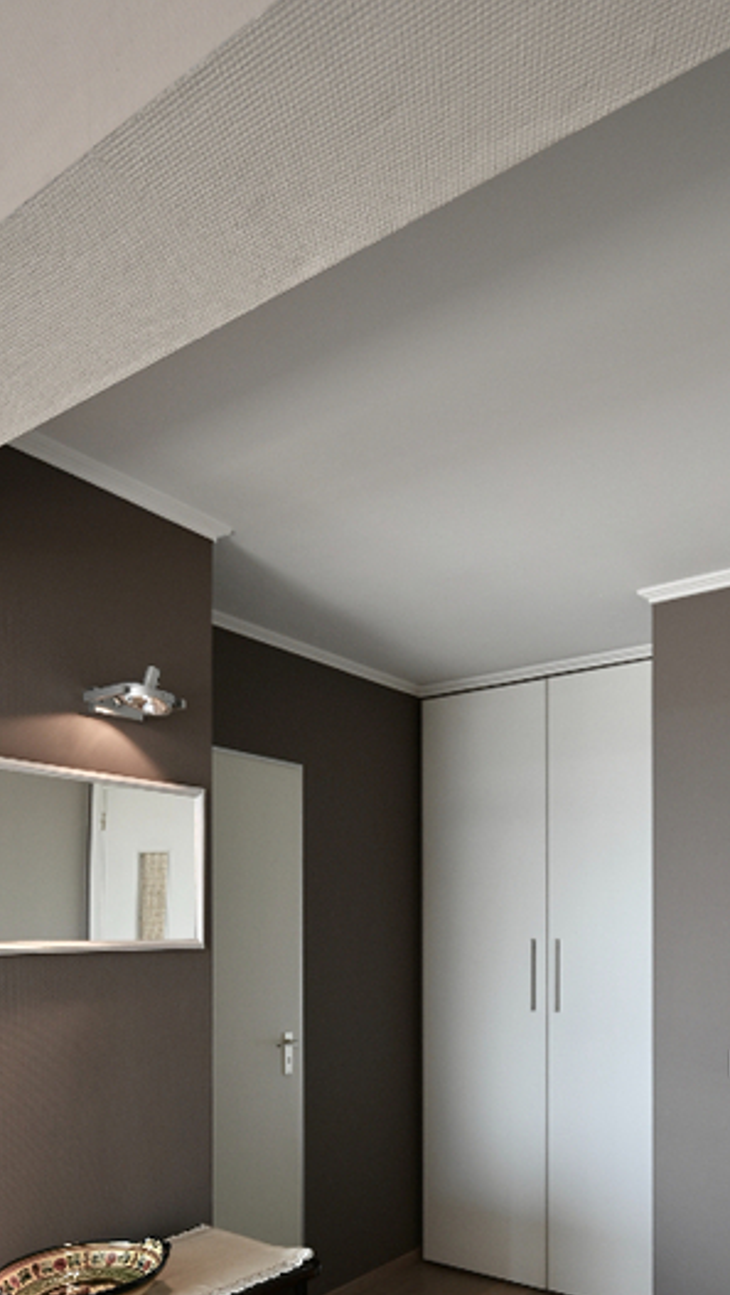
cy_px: 939
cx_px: 501
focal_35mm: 25
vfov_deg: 70.1
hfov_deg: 45.2
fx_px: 859
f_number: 4
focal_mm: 14
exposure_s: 1/80
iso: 100
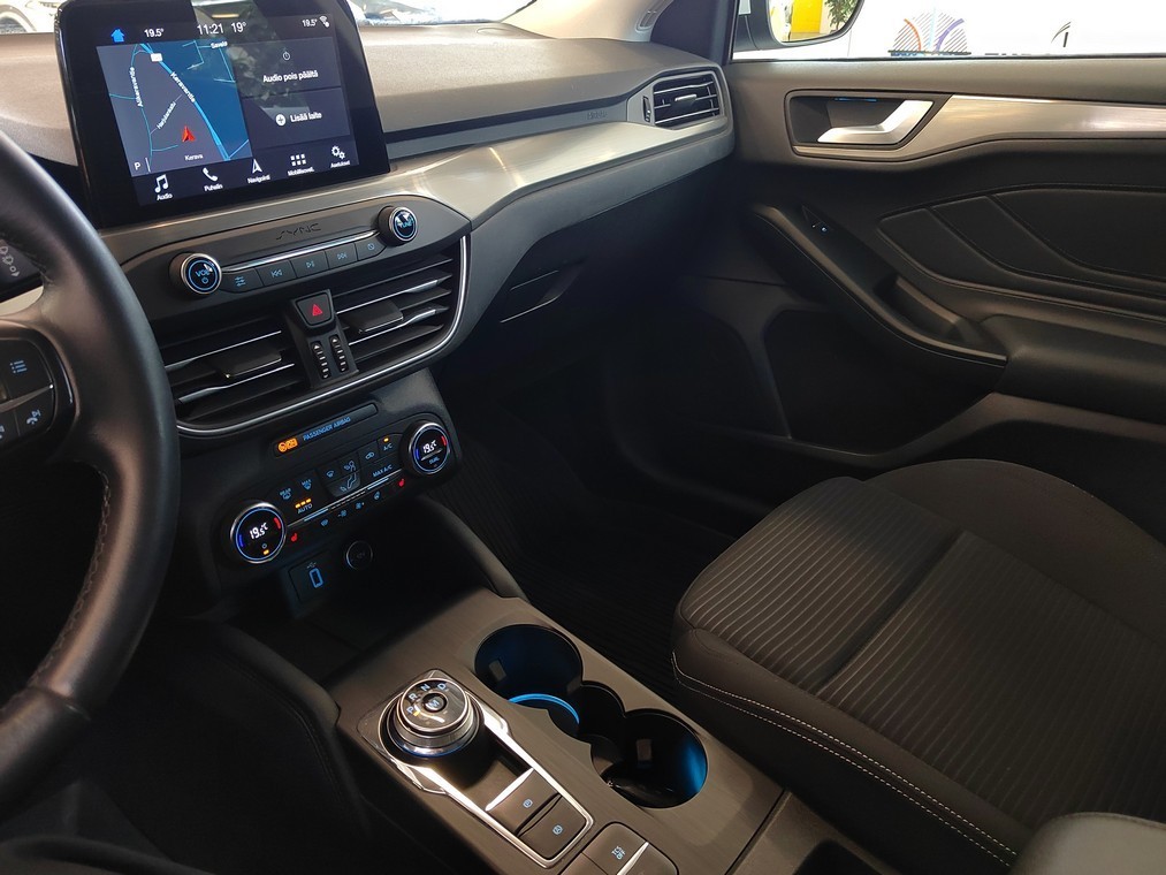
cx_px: 583
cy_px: 438
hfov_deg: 65.3
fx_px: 910
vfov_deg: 51.4
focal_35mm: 27
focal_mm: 5.52
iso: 2453
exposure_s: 1/50
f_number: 1.9
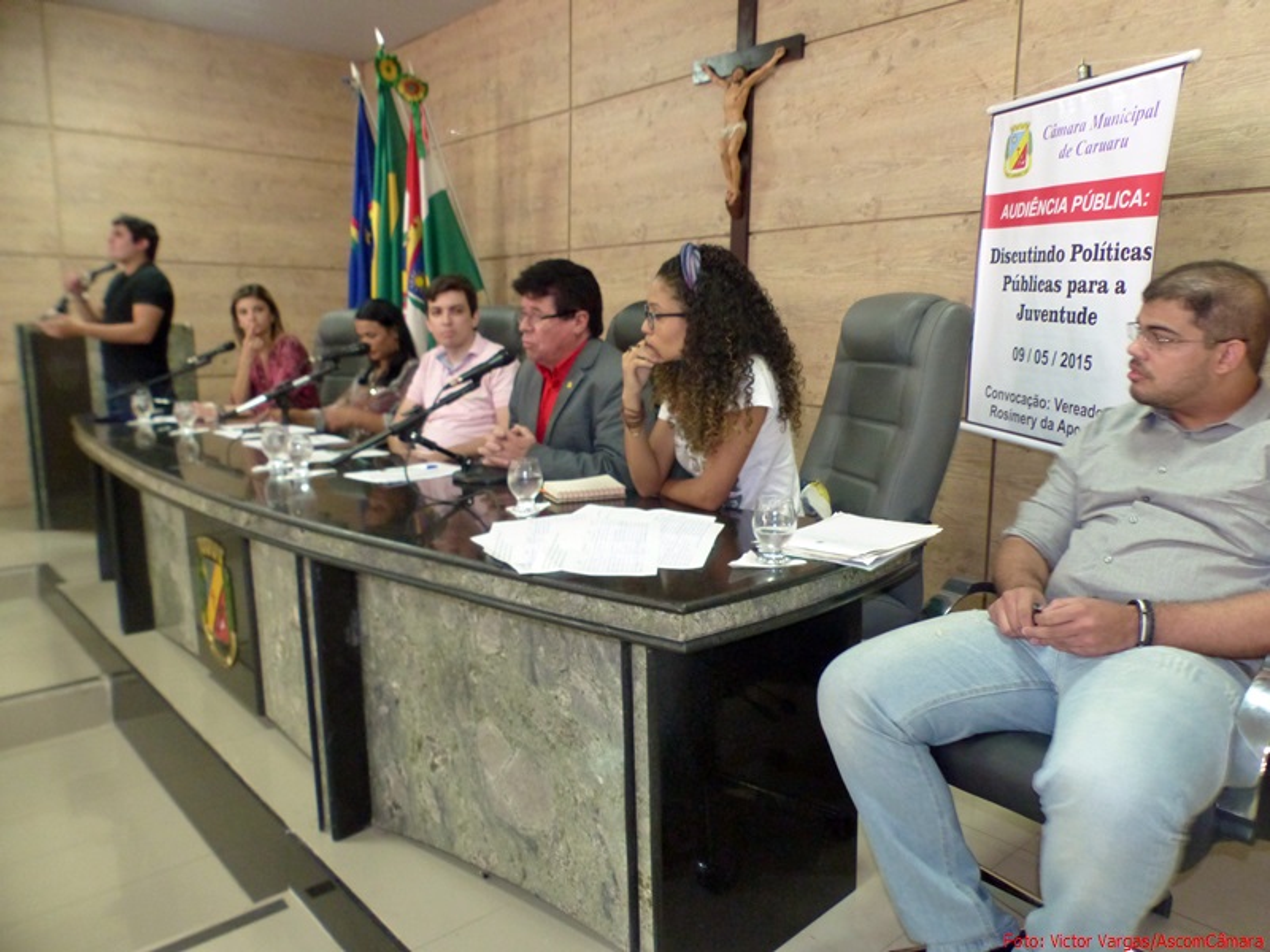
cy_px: 476
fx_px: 917
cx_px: 635
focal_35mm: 25
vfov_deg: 54.9
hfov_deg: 69.4
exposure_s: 1/10
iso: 400
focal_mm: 4.5
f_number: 2.8
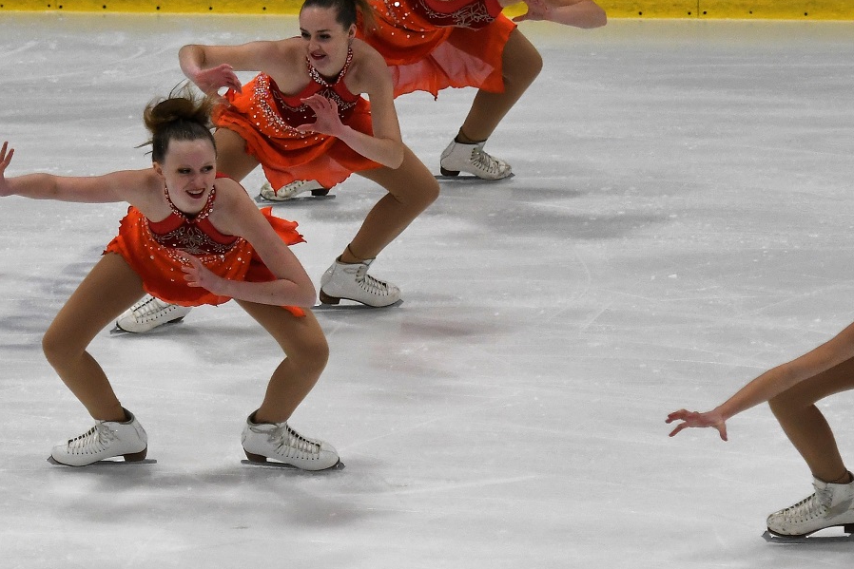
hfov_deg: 9.8
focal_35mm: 210
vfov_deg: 6.5
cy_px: 236
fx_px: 4982
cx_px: 536
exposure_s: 1/1000
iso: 1800
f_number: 2.8
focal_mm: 102
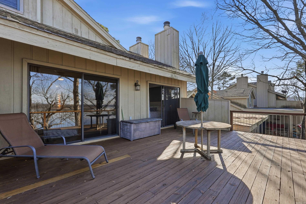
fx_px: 136
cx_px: 153
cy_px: 102
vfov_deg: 73.8
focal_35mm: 16
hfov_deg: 96.7
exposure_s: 1/1600
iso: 250
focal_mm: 16
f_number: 9
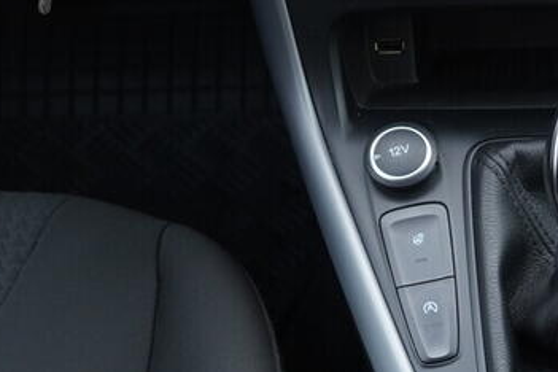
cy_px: 314
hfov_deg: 18.7
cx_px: 612
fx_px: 1627
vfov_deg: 13.0
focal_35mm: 105
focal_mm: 24
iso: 400
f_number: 2.8
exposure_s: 1/40
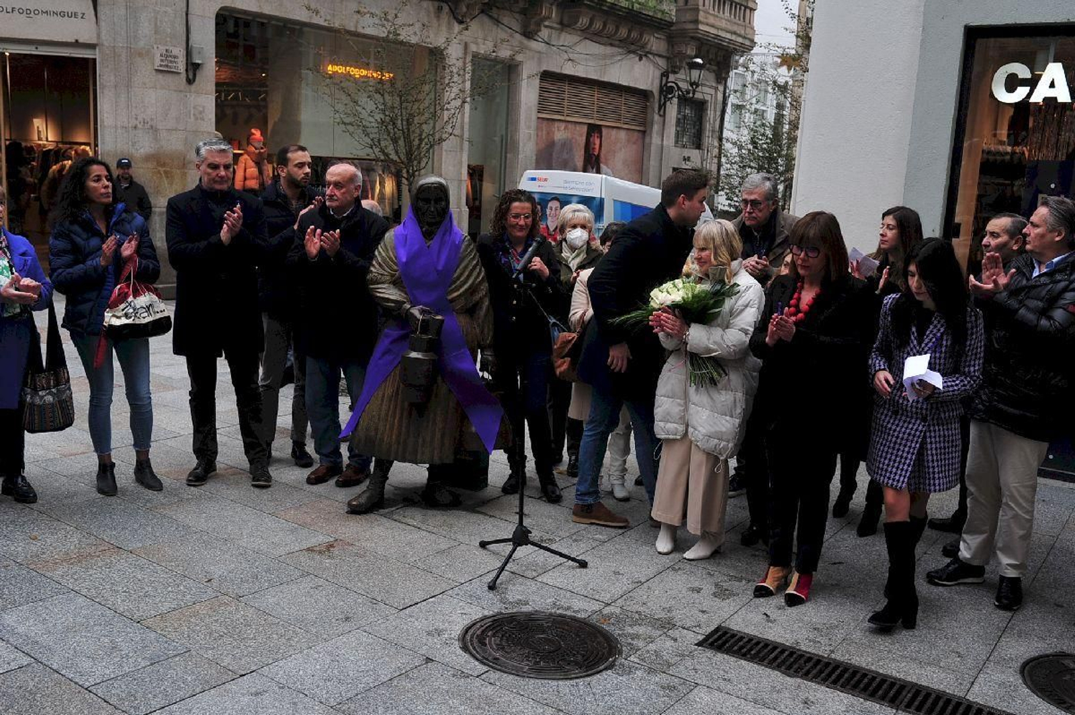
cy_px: 358
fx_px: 1044
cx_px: 538
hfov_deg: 54.5
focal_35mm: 35
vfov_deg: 37.8
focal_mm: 35
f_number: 6.3
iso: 400
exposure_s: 1/250
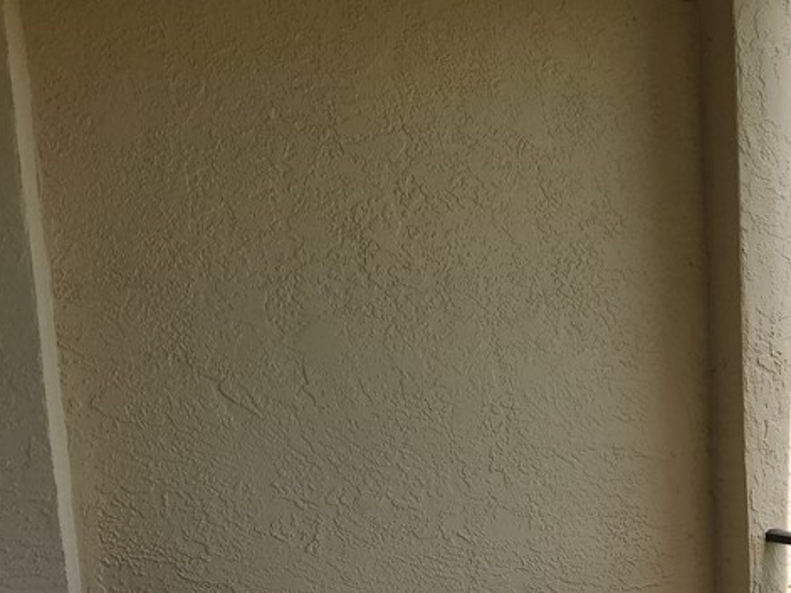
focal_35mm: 50
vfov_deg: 27.7
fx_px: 1142
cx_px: 769
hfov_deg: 35.1
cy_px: 564
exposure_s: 1/786
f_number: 1.8
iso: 20
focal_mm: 5.4
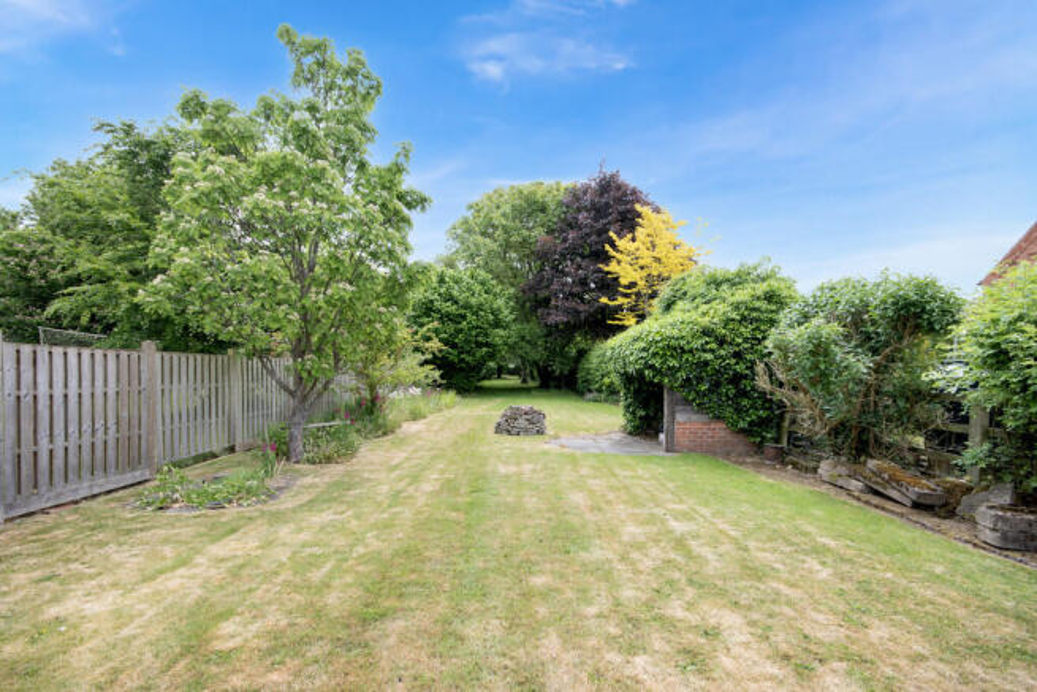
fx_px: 461
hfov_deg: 96.7
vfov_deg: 73.8
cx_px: 518
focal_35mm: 16
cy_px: 346
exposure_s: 1/100
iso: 100
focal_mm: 11
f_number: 8
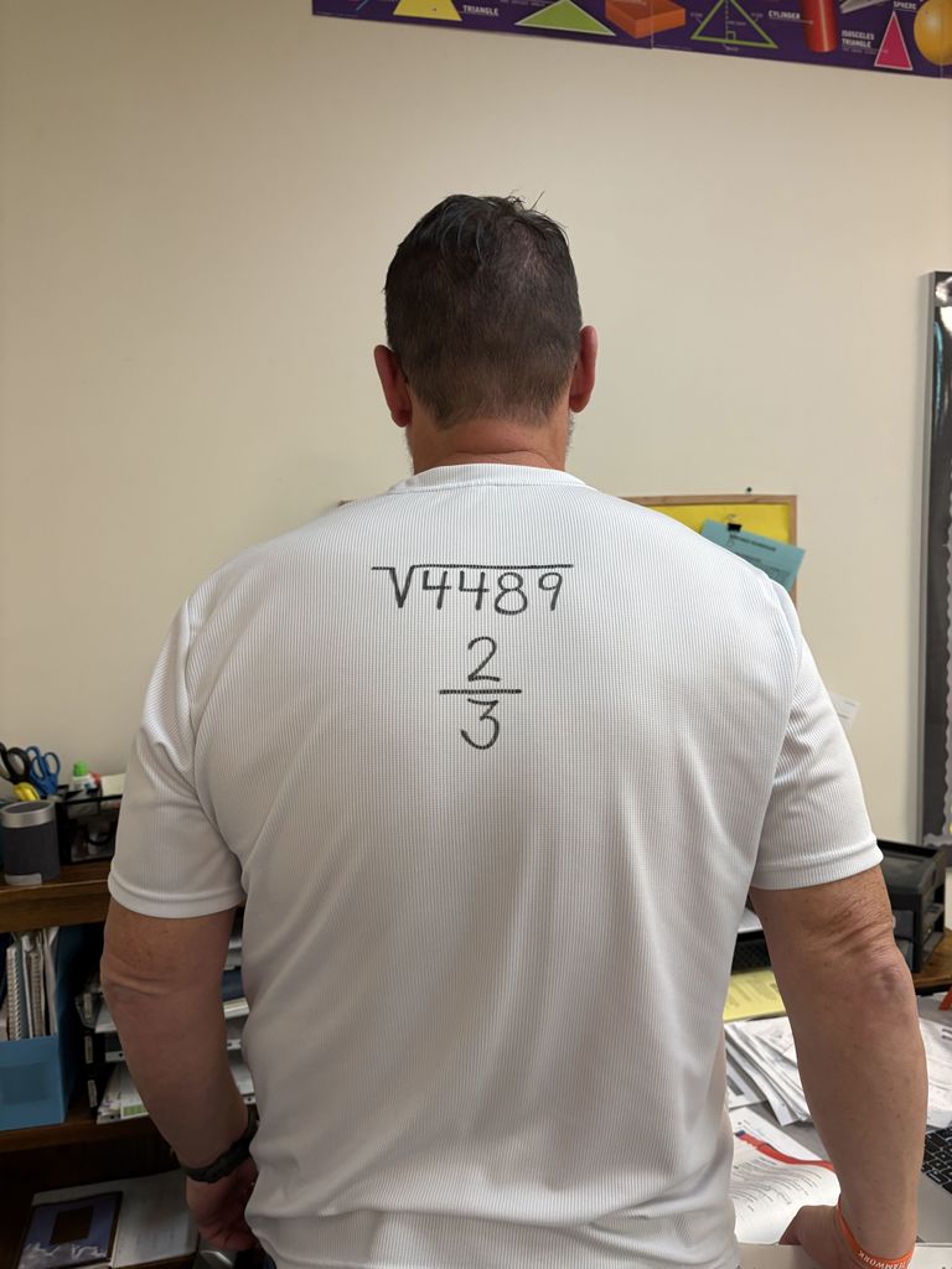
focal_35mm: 26
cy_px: 634
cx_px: 476
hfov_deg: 53.1
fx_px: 953
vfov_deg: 67.3
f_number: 1.6
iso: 200
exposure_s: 1/60
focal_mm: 5.96
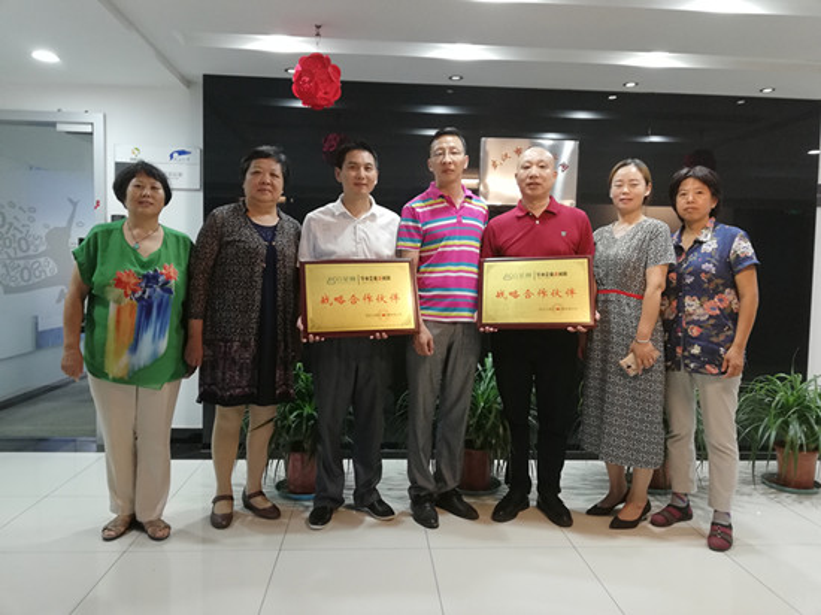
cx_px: 410
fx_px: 640
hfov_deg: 65.3
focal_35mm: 27
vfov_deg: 51.3
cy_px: 308
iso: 250
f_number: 2.2
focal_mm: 3.81
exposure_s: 1/33.3
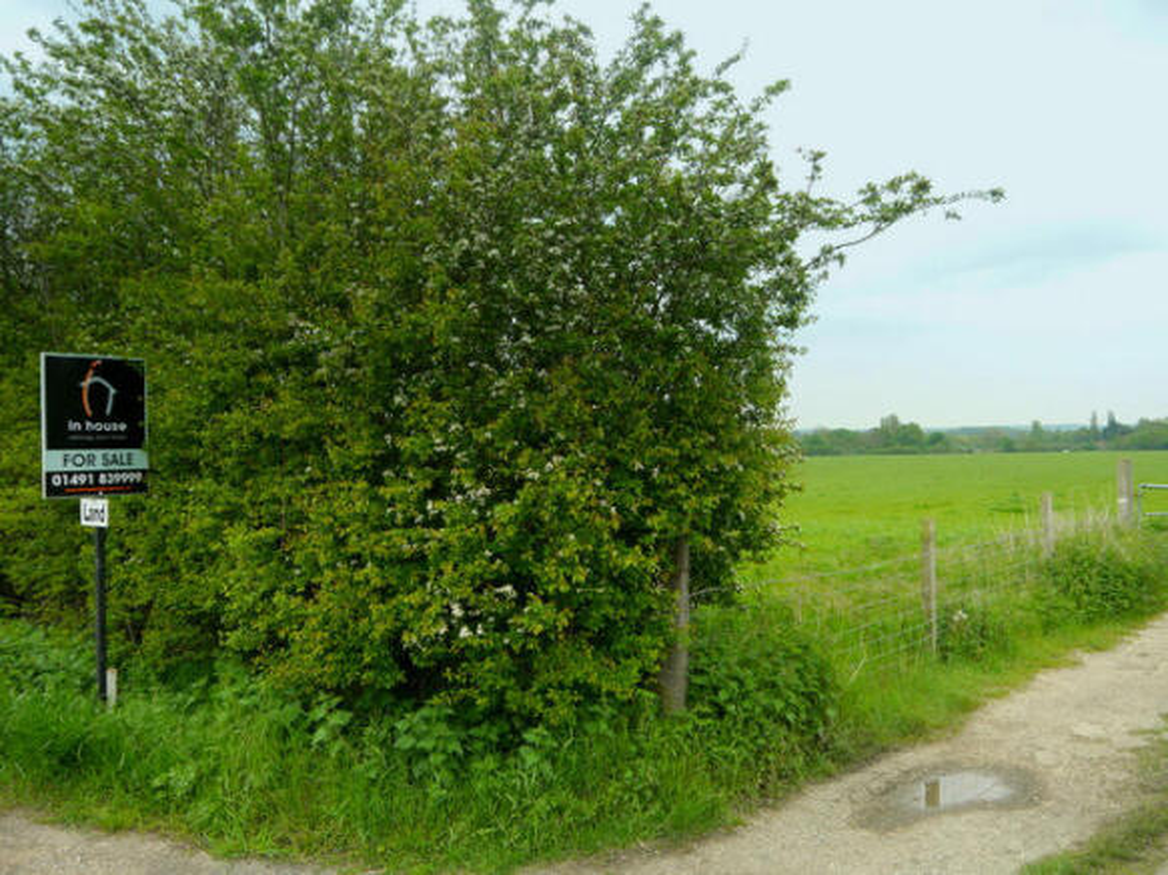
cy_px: 438
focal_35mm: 28
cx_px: 584
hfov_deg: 63.5
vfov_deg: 49.7
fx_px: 945
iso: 160
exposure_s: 1/160
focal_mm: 14
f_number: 4.5
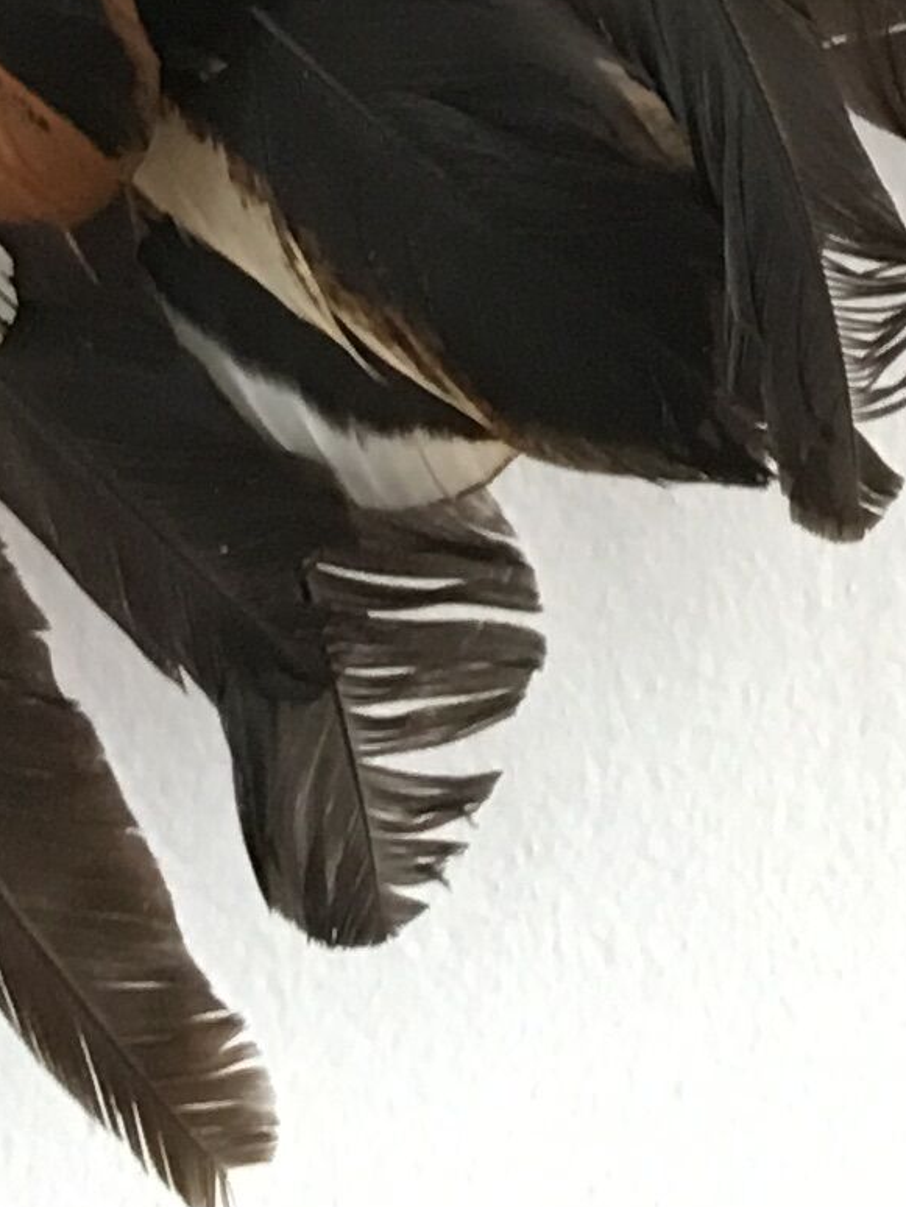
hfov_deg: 9.7
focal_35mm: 151
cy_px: -1764
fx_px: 5267
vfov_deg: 10.9
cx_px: -69
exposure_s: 1/17
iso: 80
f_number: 2.2
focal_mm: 4.15
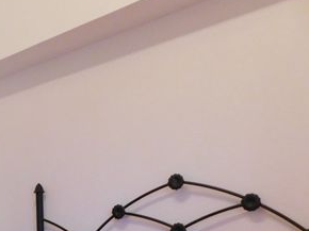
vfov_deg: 24.8
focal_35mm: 56
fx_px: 499
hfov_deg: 29.5
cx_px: -62
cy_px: 232
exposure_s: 1/20
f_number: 3
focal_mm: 4
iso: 400
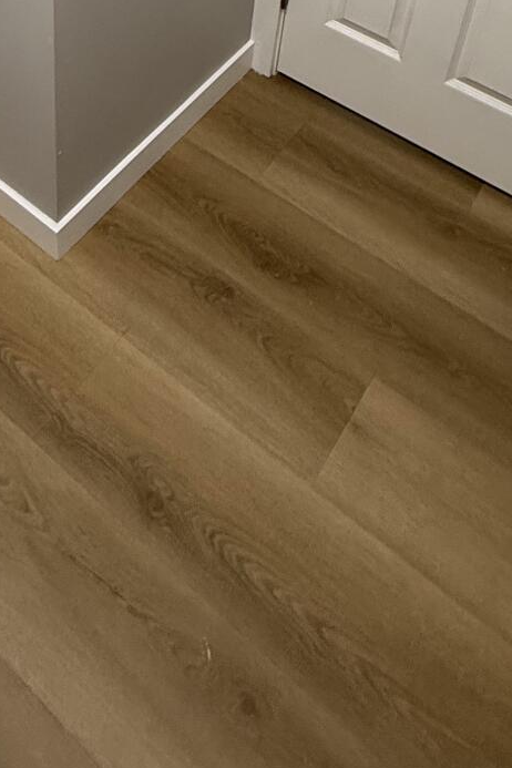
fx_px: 896
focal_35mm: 42
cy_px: -121
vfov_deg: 37.1
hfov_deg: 31.7
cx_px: 182
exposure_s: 1/60
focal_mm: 2.22
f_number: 2.2
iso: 200
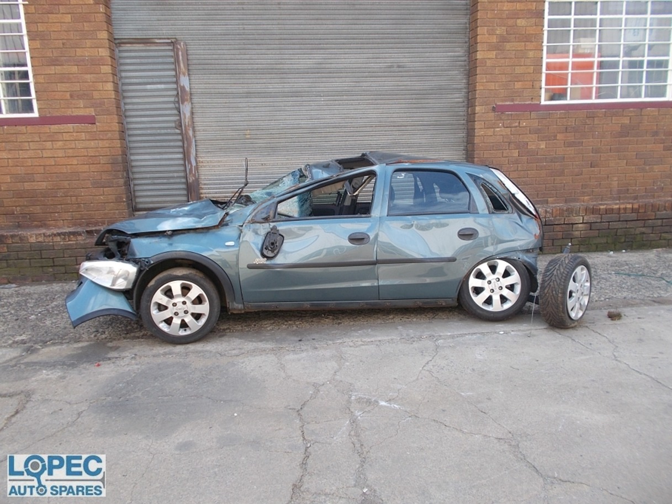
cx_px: 336
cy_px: 252
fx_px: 505
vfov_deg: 53.1
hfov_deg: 67.3
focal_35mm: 26
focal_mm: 4.6
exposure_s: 1/250
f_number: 3.2
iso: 80
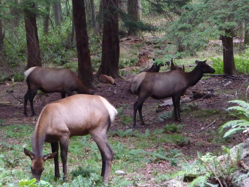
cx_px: 124
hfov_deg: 13.4
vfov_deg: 10.1
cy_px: 94
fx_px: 1057
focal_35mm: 147
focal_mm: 25.2
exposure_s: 1/60
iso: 800
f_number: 4.8
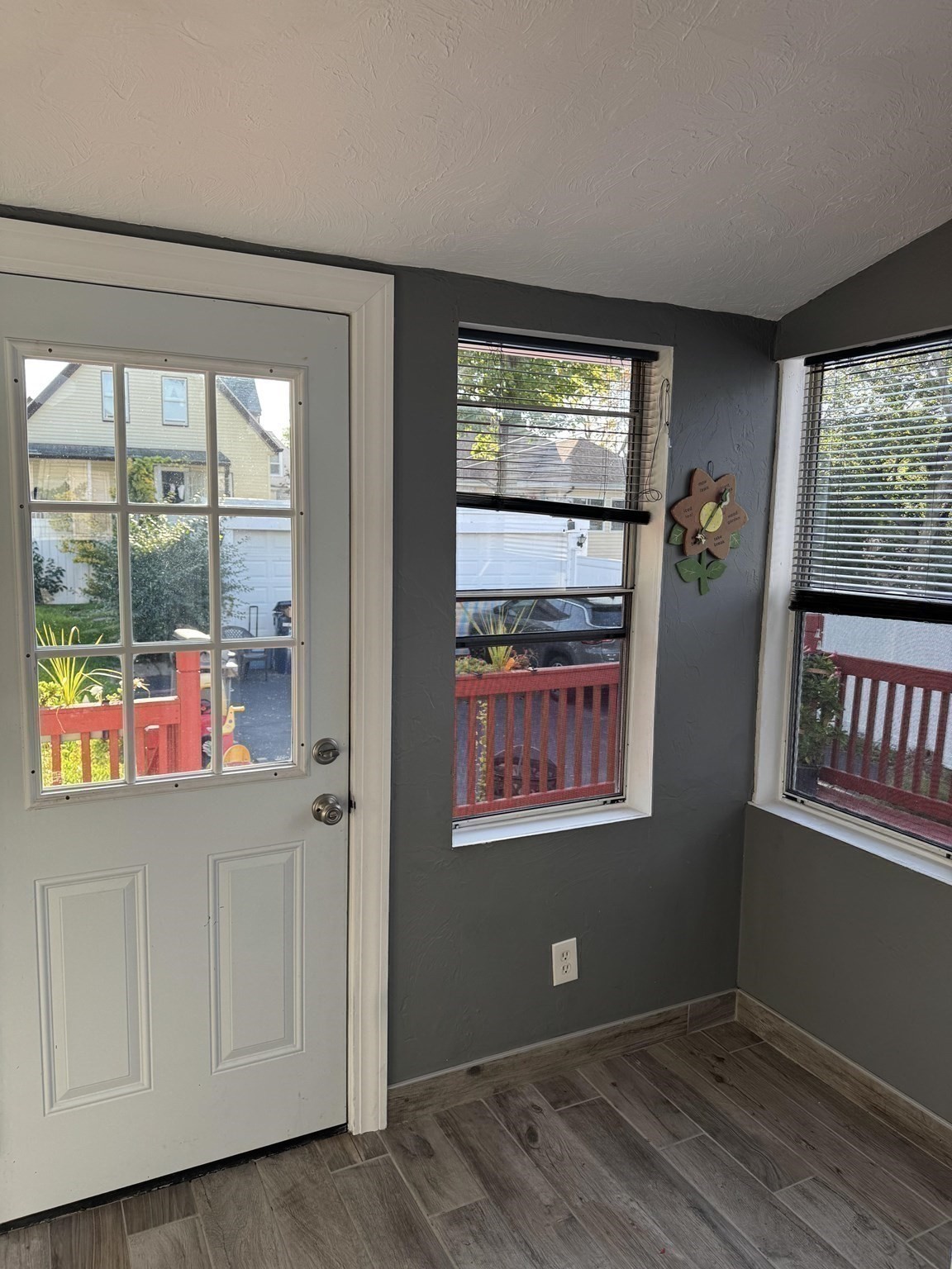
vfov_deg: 71.6
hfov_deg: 56.8
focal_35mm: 24
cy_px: 634
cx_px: 476
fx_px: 880
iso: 64
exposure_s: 1/171
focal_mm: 6.76
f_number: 1.78
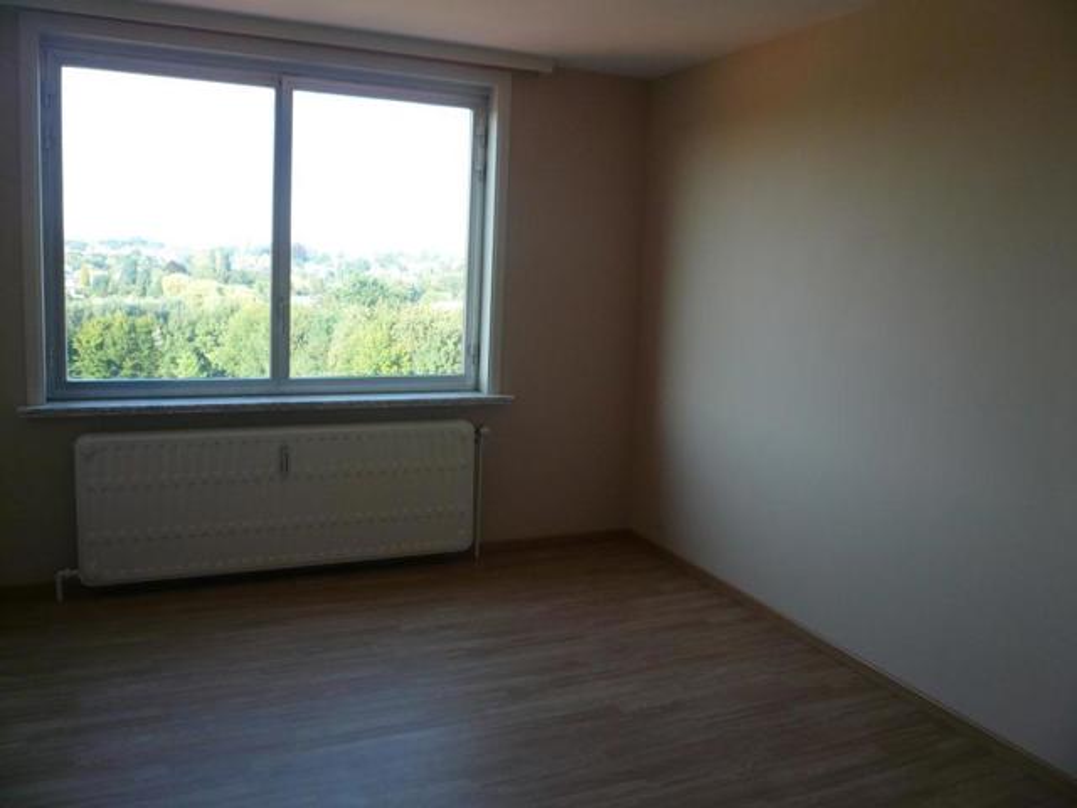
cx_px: 538
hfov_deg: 63.4
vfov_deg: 49.7
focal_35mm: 28
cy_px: 404
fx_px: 871
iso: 100
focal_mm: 4.6
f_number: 2.8
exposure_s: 1/125
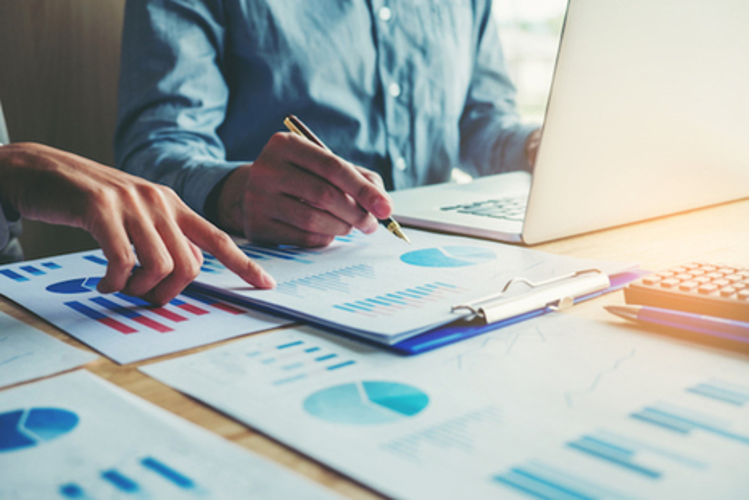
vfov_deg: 31.9
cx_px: 374
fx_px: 874
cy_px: 250
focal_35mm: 42
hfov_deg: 46.4
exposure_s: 1/400
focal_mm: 27.7
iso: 200
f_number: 3.2
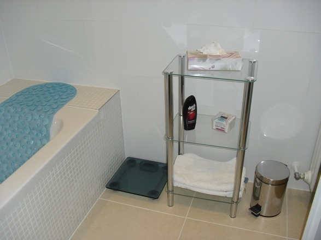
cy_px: 120
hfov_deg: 51.4
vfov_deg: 39.6
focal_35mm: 36
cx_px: 160
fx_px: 334
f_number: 3.1
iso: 100
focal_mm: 6.3
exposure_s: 1/100
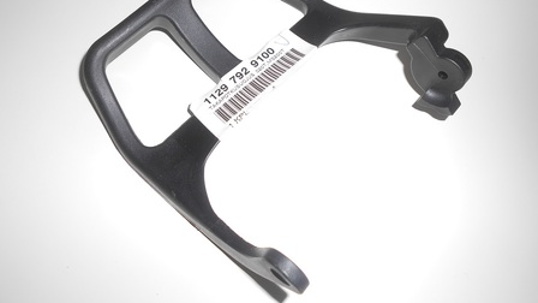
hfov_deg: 66.1
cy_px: 115
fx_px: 414
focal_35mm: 29
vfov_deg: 39.9
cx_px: 265
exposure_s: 1/25
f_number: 3.2
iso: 80
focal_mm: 4.6
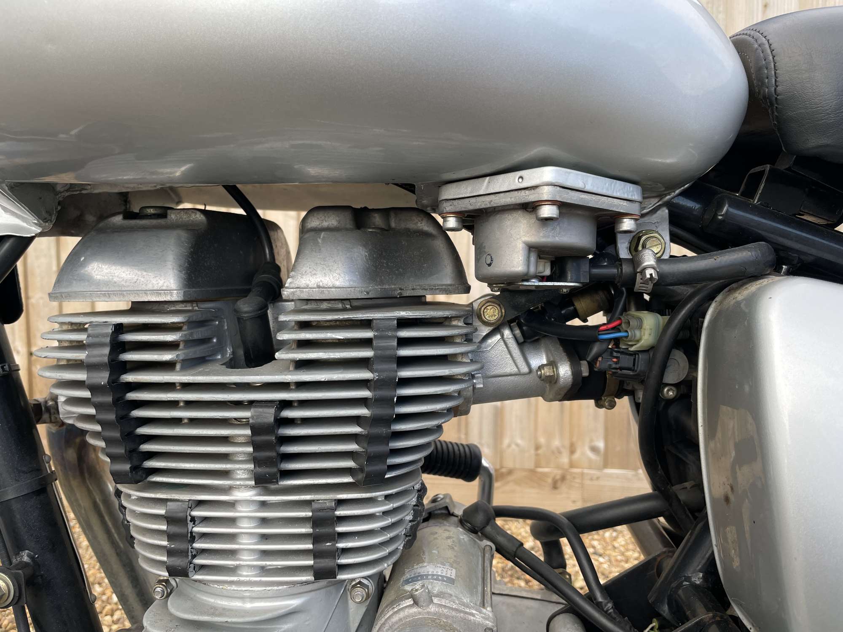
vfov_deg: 53.1
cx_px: 422
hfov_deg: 67.3
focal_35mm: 26
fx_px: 633
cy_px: 316
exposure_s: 1/209
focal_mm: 4.2
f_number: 1.6
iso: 32
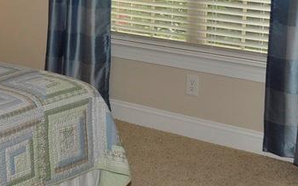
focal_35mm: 81
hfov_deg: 24.0
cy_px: -39
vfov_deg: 15.5
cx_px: -22
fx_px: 658
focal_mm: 18
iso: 200
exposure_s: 1/100
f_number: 9
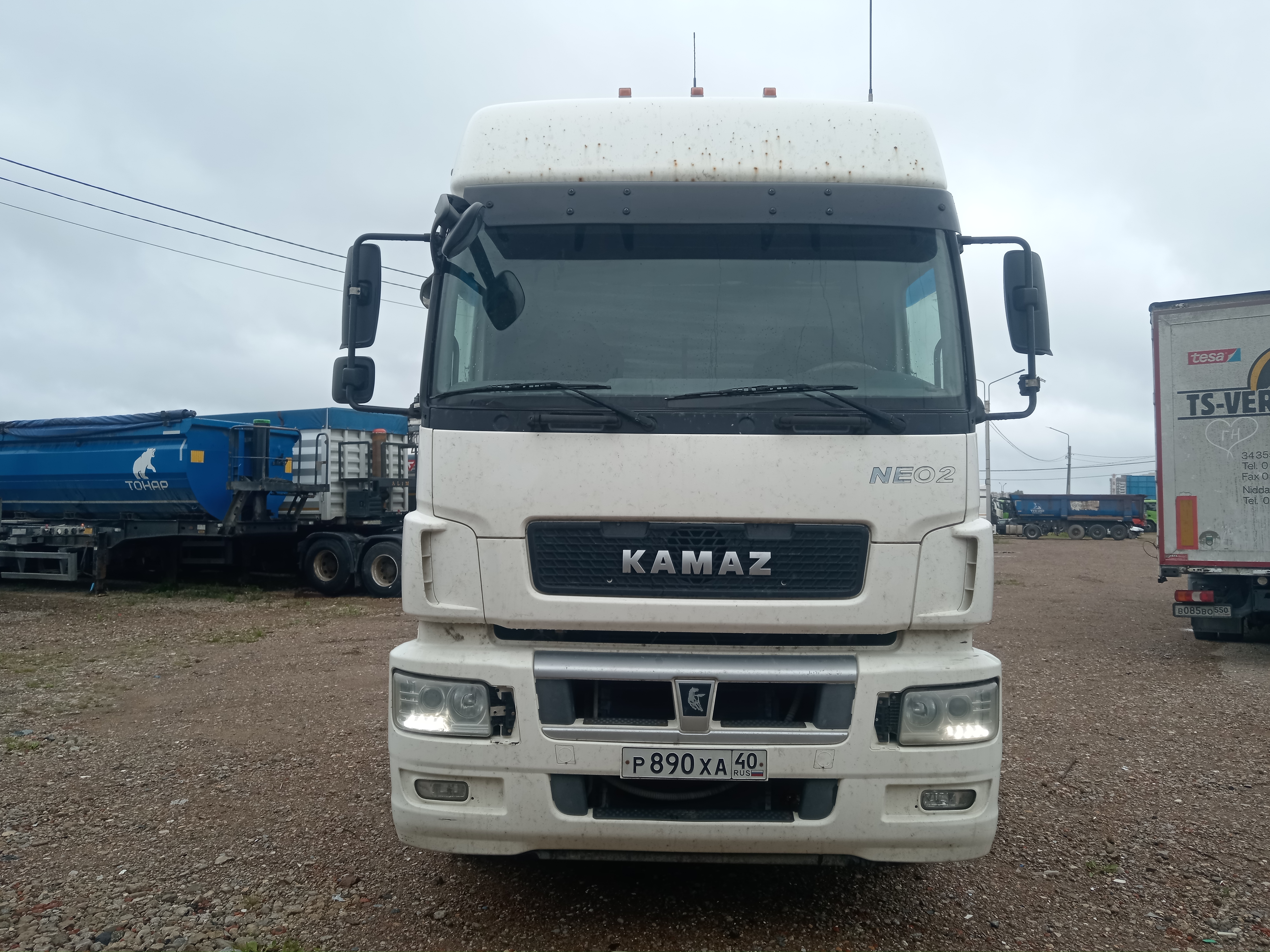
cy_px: 476
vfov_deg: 51.4
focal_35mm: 27
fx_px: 991
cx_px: 635
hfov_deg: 65.3
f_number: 1.9
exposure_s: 1/227
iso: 100
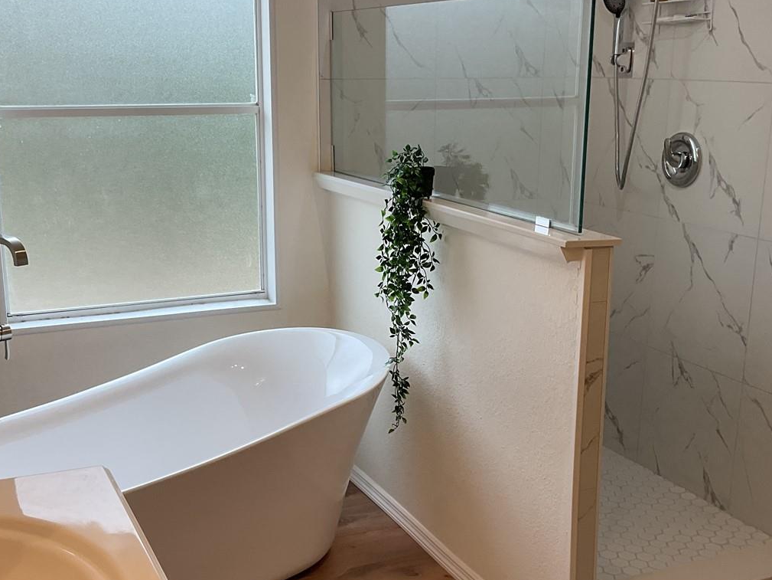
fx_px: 1026
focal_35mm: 46
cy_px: 328
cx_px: 373
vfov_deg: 31.5
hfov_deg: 41.2
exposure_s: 1/120
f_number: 1.8
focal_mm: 3
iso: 25
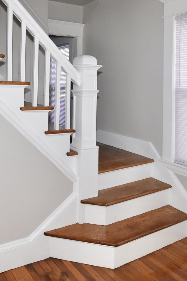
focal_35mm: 33
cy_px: 84
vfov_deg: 55.5
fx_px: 257
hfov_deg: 39.1
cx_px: 50
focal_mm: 10
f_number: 5.6
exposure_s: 1/125
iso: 800
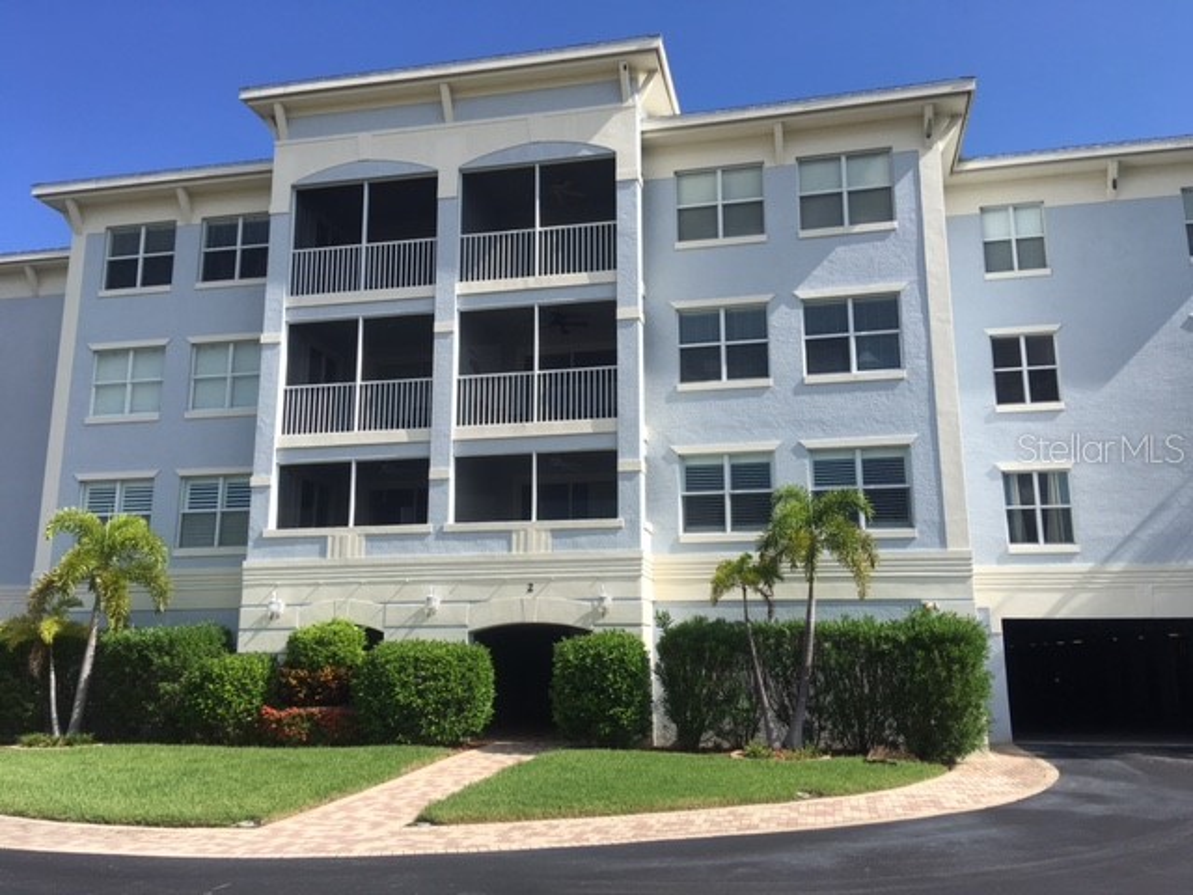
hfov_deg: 61.7
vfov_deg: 48.2
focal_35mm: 29
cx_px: 596
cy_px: 448
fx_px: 999
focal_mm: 4.15
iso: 25
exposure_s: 1/1603
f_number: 2.2
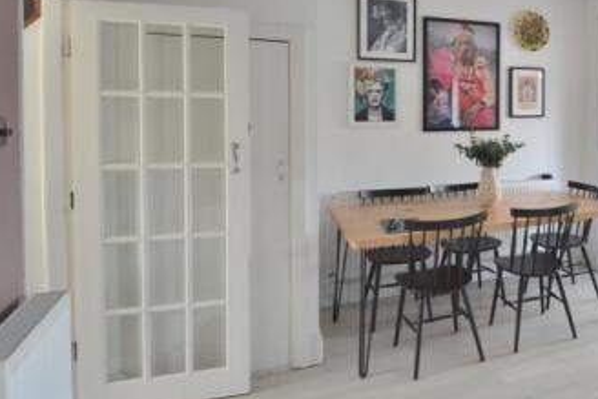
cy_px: 112
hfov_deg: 52.4
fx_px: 499
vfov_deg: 42.6
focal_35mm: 30
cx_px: 564
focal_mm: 10
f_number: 4
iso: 560
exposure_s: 1/60
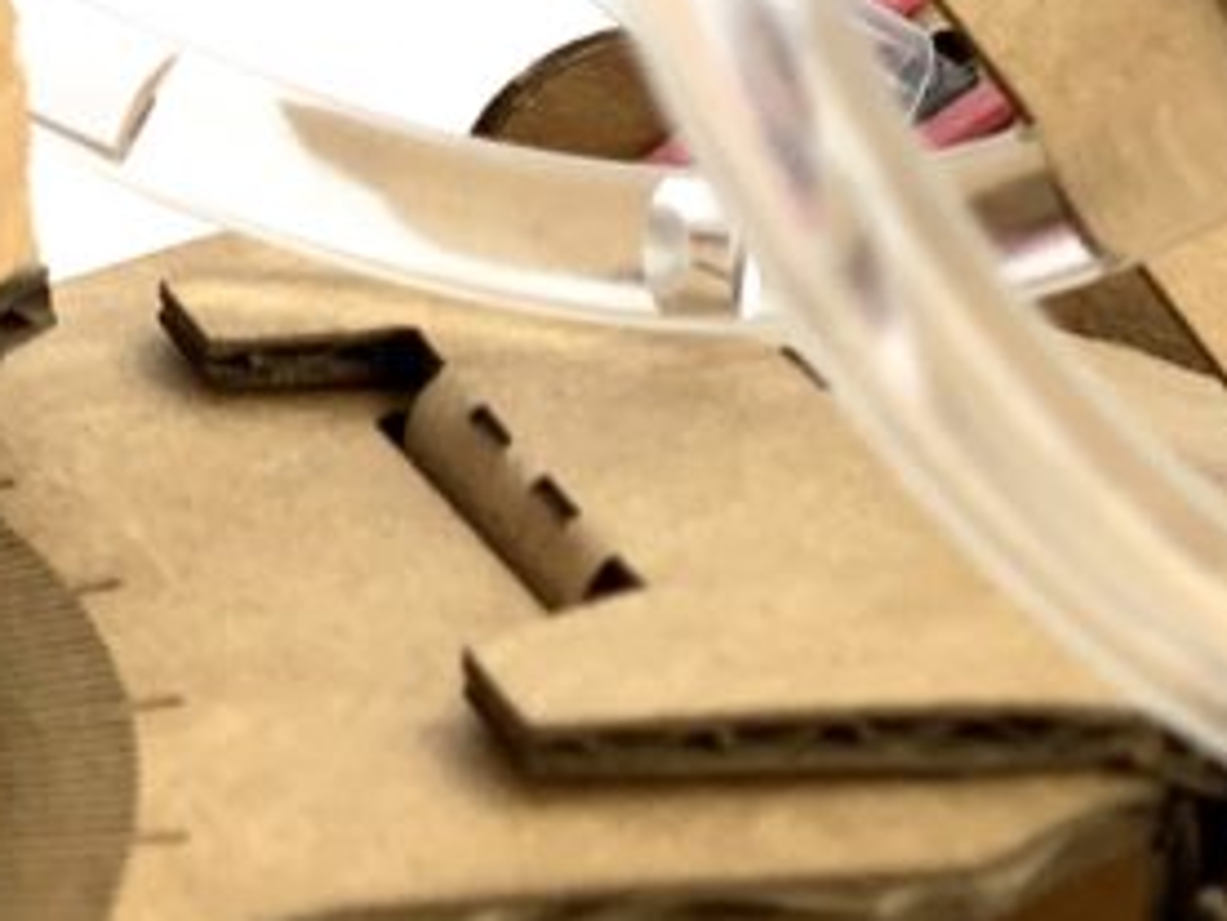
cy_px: 894
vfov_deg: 7.7
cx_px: 1543
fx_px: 6841
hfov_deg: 10.1
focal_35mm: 193
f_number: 2.4
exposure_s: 1/100
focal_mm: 6
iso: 50
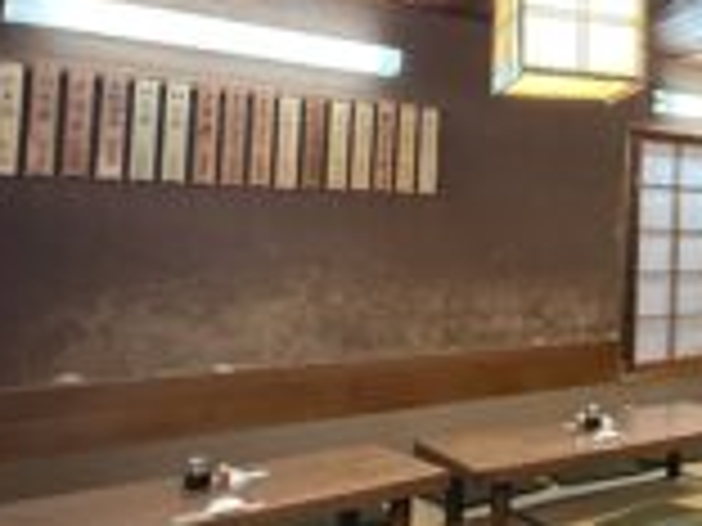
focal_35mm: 43
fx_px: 872
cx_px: 810
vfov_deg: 33.4
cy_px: 189
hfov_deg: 35.8
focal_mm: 2.22
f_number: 2.2
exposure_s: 1/50
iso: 640
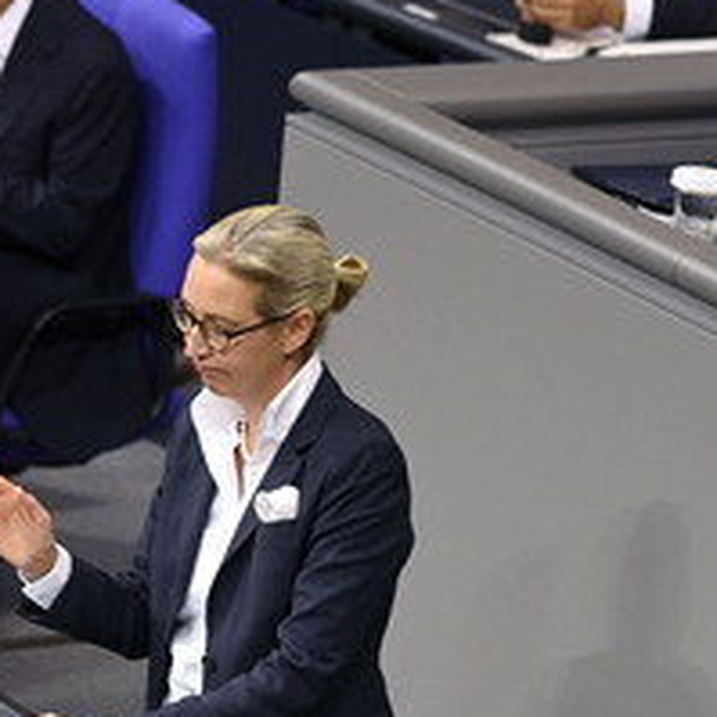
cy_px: 404
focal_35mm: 482
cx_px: 189
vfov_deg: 3.6
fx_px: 11295
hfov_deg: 3.6
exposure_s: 1/320
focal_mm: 250
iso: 8000
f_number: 5.6
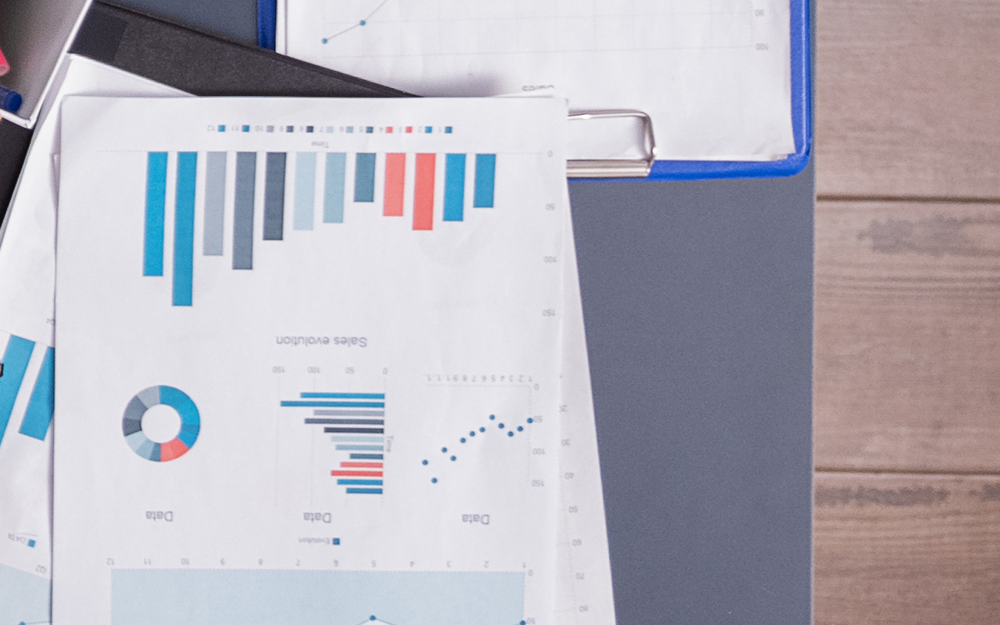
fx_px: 3542
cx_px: -903
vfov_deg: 9.8
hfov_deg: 13.9
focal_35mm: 130
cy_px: -288
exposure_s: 1/60
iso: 800
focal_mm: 16
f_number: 2.8
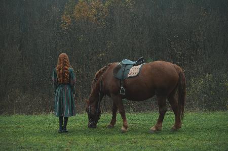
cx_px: 114
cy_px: 76
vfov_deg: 18.1
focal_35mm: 75
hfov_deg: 27.0
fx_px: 474
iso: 200
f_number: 8
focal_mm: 50
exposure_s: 1/45
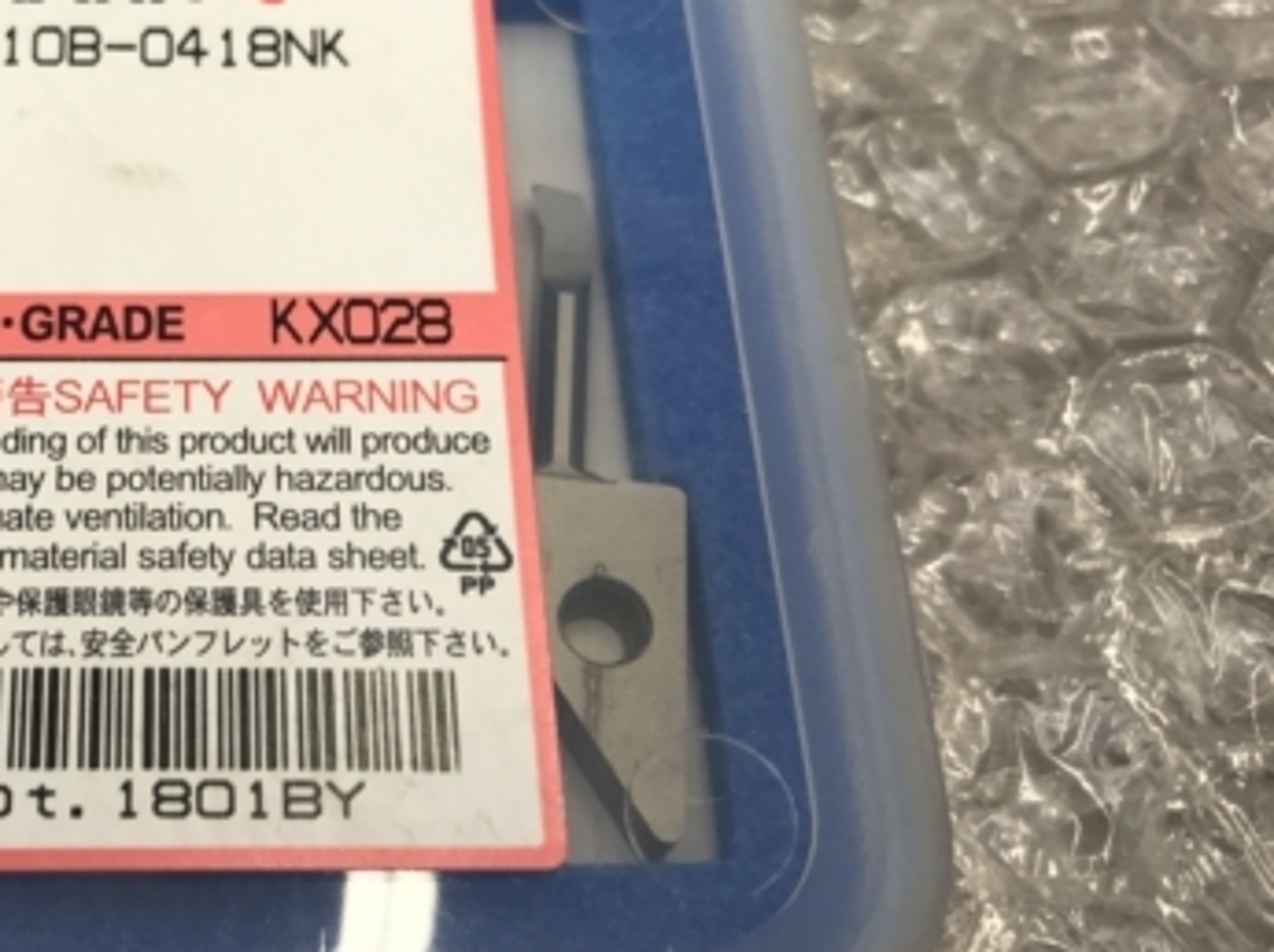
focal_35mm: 52
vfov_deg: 28.0
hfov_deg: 35.3
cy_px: 454
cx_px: 199
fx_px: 1912
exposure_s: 1/60
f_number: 1.8
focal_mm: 3.99
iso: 32
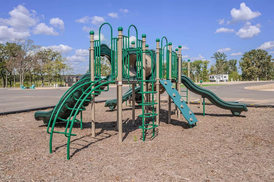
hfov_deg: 62.0
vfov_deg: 43.5
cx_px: 137
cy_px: 91
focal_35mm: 30
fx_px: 228
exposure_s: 1/800
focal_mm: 30
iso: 80
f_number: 4
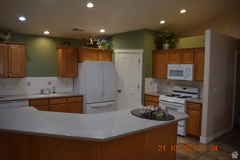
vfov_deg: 48.0
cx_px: 120
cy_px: 80
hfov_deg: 67.3
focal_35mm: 27
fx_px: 180
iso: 400
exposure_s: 1/80
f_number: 4.5
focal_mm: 18
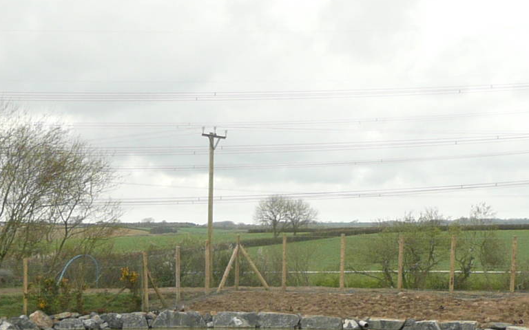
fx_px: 1528
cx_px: 228
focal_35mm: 106
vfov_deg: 12.2
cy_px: 320
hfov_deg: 19.6
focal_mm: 5.2
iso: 100
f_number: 3.5
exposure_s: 1/250
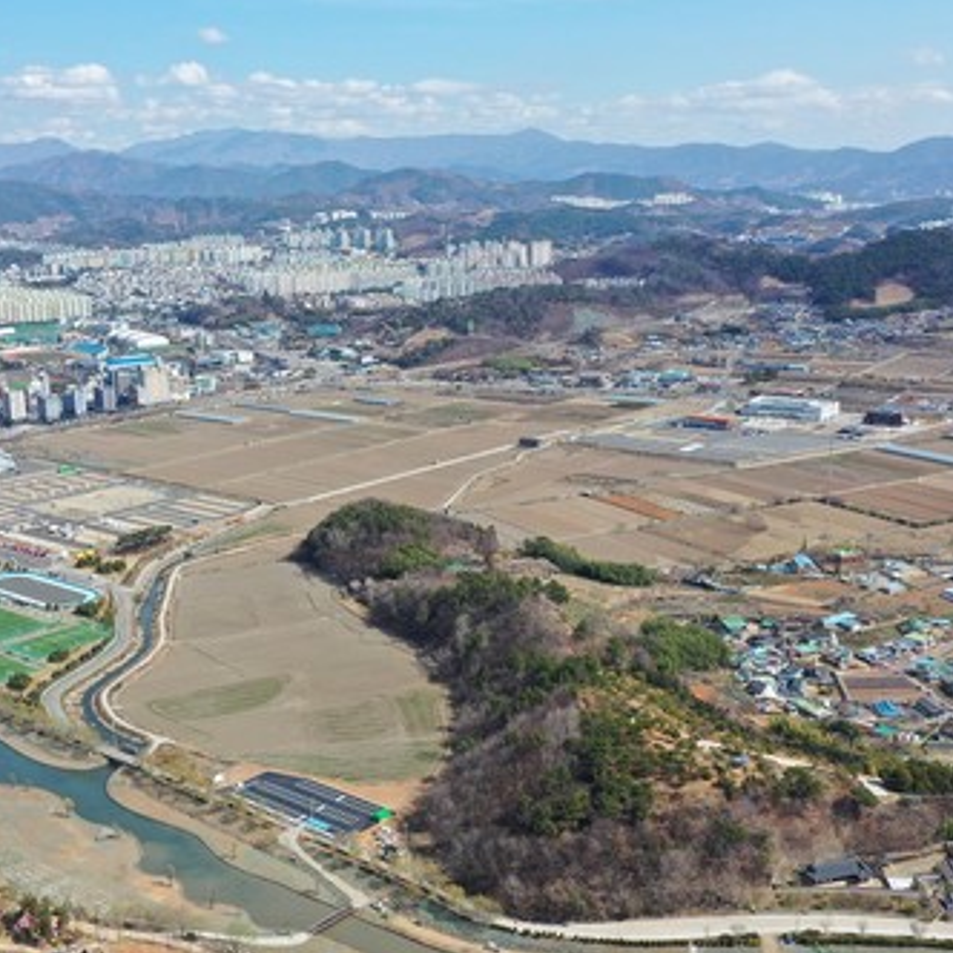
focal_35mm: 43
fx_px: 1339
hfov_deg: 39.0
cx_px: 370
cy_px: 520
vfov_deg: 39.1
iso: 100
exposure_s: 1/400
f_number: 5.6
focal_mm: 10.26
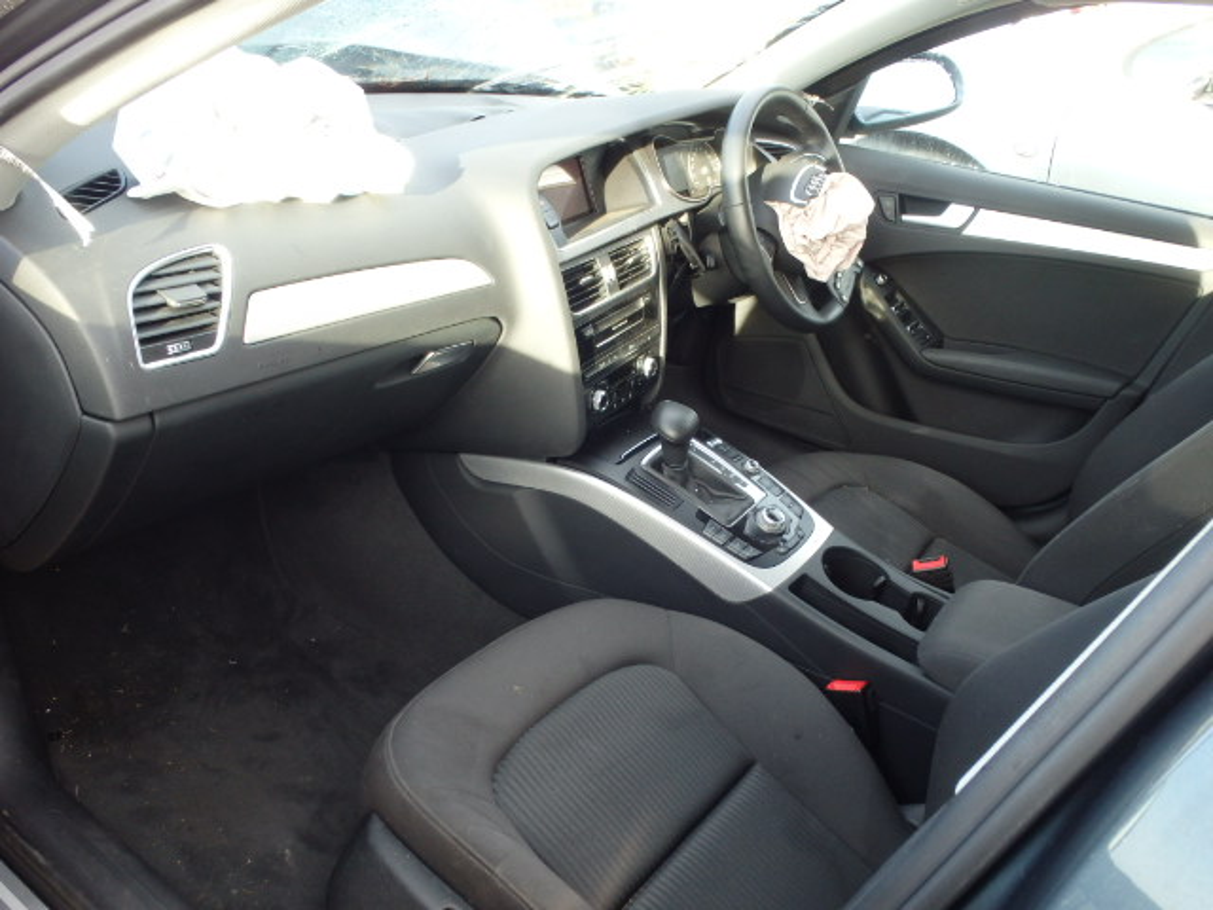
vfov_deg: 49.7
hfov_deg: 63.4
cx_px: 606
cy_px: 455
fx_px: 981
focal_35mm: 28
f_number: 3.9
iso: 200
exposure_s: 1/50
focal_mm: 5
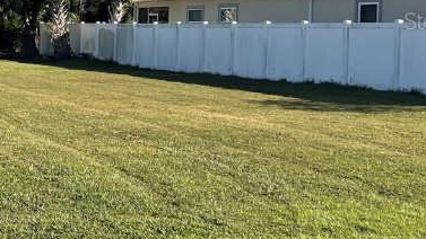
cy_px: 20
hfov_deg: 25.1
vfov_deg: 15.5
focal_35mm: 77
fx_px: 870
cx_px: -68
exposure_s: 1/1767
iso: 32
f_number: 1.6
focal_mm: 5.1
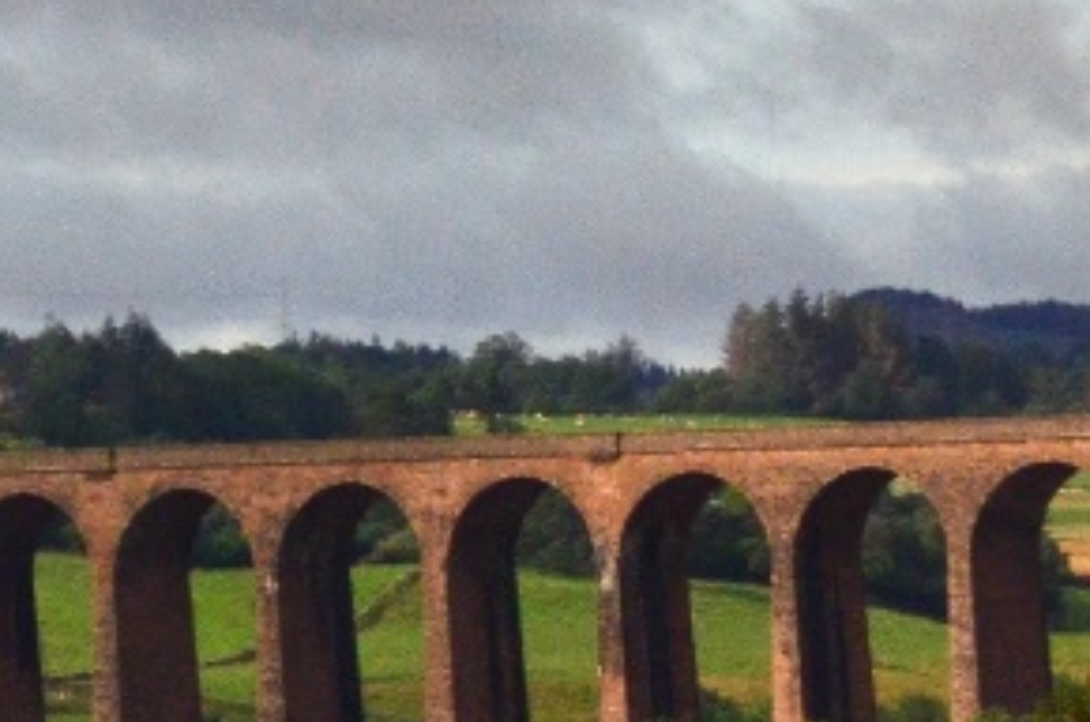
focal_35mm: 579
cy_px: -209
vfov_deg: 2.4
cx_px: -15
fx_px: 17492
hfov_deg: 3.6
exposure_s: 1/1250
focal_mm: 70
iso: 1250
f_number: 9
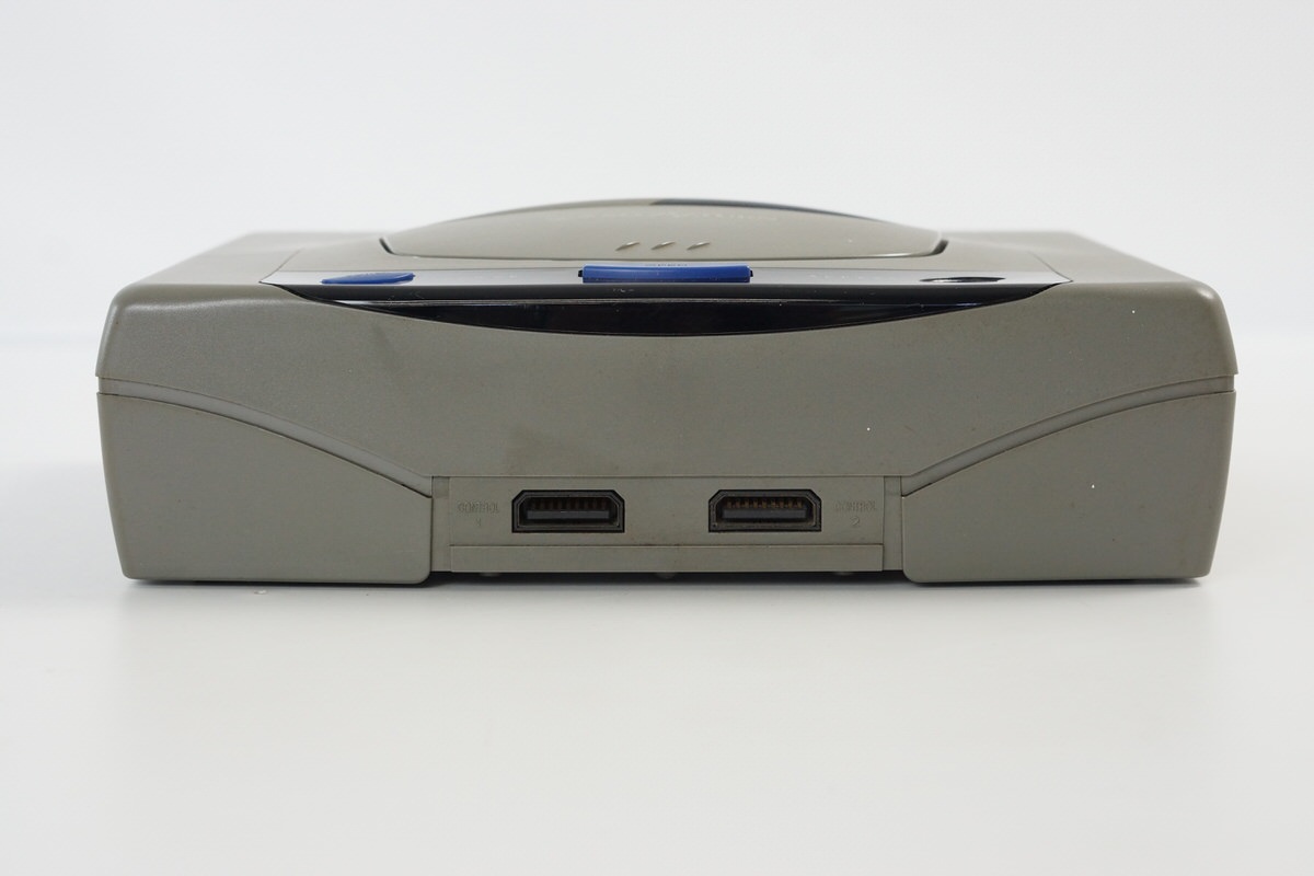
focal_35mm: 75
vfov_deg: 18.2
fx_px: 2737
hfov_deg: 27.0
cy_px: 438
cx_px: 657
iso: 800
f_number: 6.3
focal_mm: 50
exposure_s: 1/80
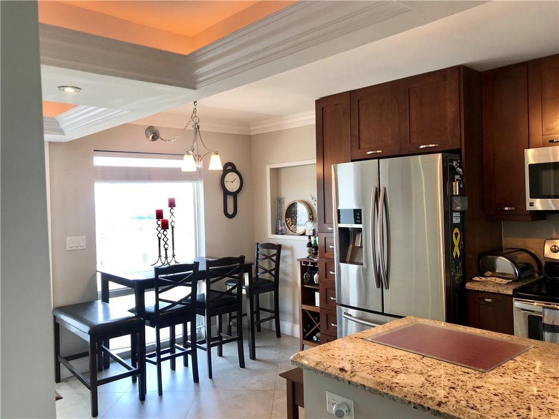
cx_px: 280
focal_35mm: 28
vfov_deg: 49.7
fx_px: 452
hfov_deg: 63.4
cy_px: 210
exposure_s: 1/40
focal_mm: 3.99
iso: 25
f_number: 1.8
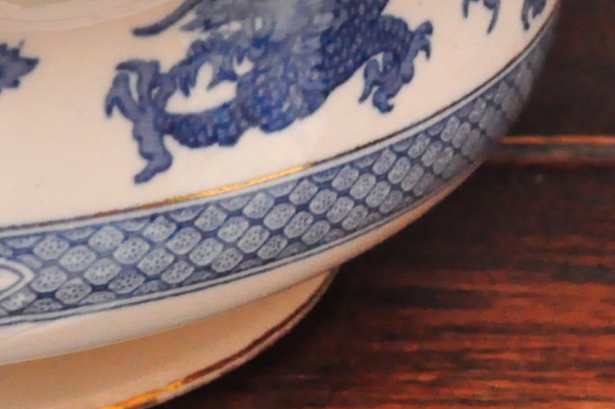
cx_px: -227
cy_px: -195
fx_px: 4181
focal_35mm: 245
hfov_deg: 8.3
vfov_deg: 5.5
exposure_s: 1/125
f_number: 10
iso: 3200
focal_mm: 38
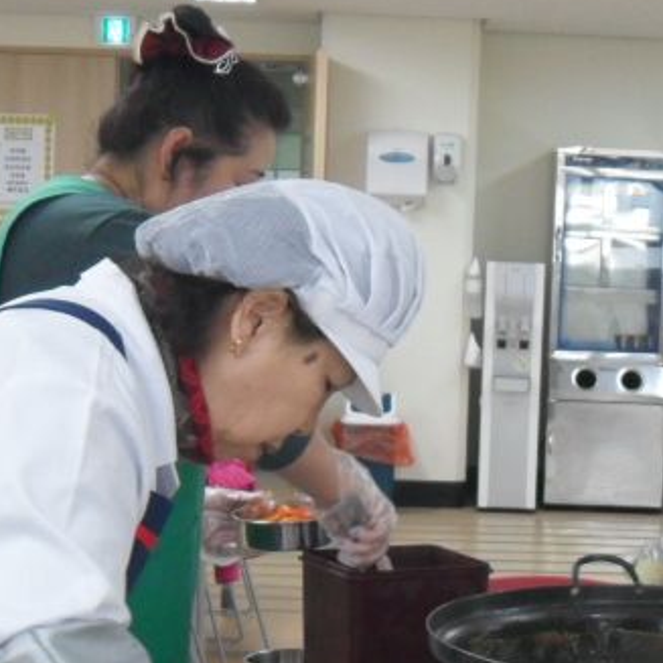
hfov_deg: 17.4
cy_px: 521
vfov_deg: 17.8
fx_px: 2102
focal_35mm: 97
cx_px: 697
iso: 160
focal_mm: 6.2
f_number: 2.8
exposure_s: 1/30
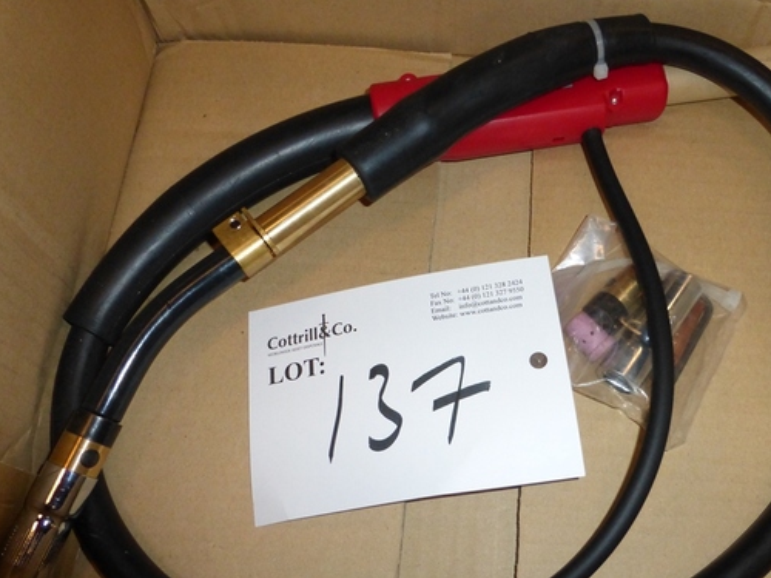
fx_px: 713
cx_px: 478
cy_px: 368
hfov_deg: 56.2
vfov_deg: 43.7
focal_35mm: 32
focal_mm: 4.3
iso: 400
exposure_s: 1/15
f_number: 3.3
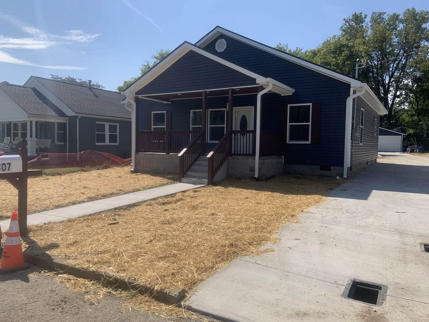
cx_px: 214
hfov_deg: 67.3
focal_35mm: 26
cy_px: 161
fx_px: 322
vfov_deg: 53.1
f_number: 1.8
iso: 25
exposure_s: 1/2681
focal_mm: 4.25
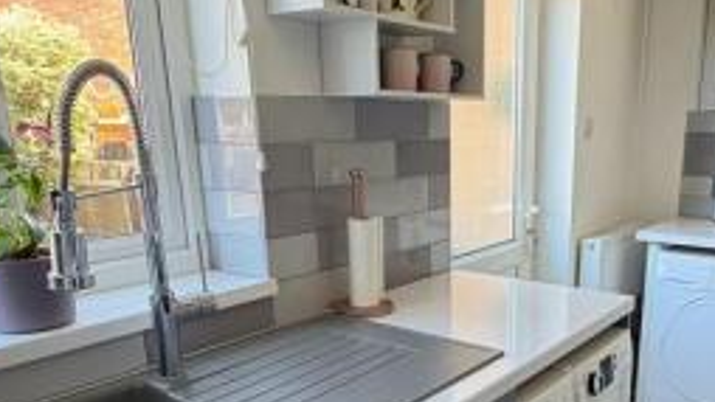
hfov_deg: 55.6
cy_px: 313
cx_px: 469
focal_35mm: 35
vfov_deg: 32.9
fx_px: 664
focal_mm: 2.22
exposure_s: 1/87
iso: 250
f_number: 2.2
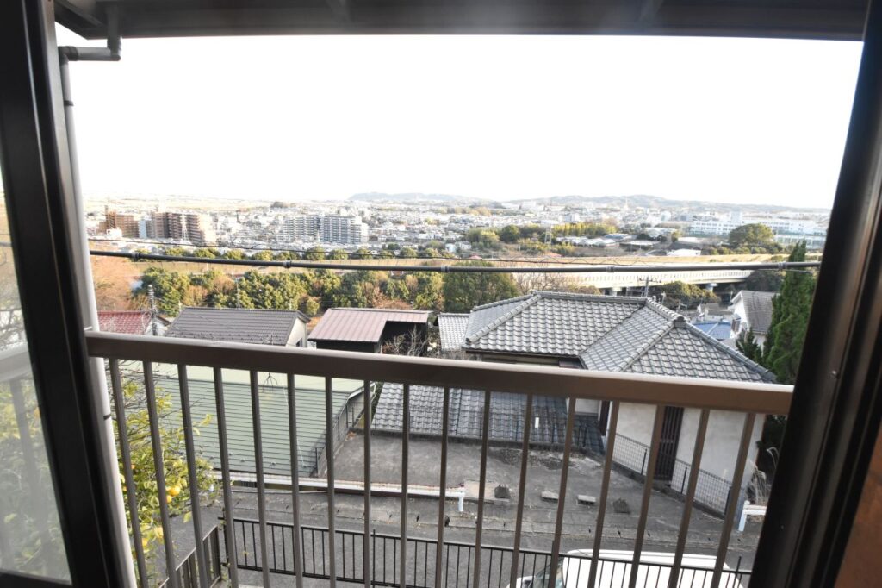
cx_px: 441
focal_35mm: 18
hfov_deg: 90.0
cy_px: 294
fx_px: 441
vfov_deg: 67.3
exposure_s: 1/250
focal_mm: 12
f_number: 8
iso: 1600
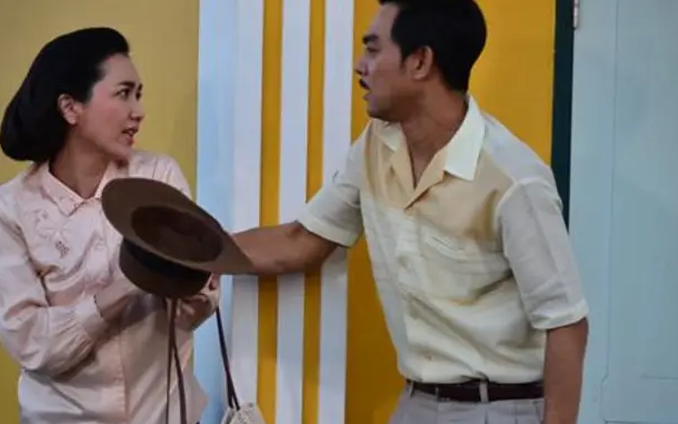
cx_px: 306
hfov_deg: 10.5
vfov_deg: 6.6
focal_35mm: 199
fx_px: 3676
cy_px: 234
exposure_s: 1/1000
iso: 2000
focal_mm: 102
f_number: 4.5
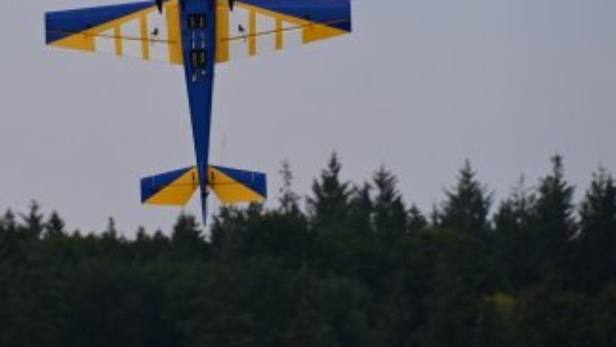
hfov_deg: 4.5
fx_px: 7909
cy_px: 84
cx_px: 195
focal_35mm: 484
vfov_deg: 2.5
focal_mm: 200
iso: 640
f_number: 5.6
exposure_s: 1/2000
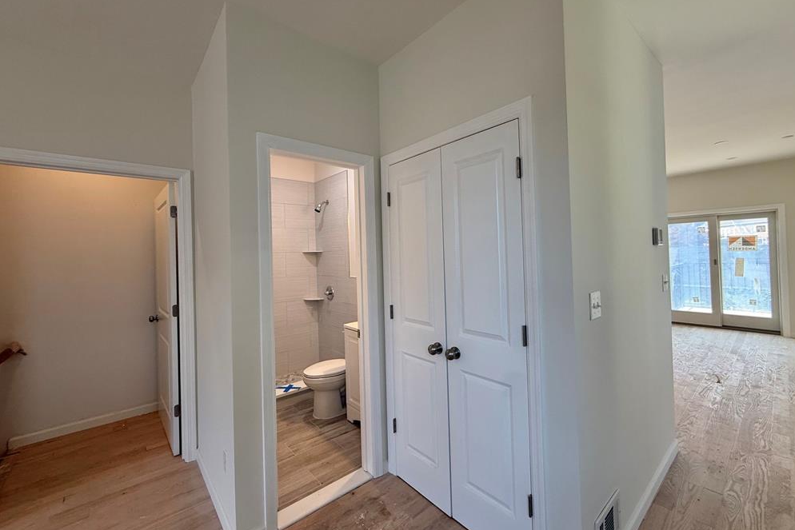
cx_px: 396
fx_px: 331
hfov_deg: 100.4
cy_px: 251
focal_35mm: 15
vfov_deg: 77.3
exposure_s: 1/120
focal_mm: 2.22
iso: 125
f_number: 2.2
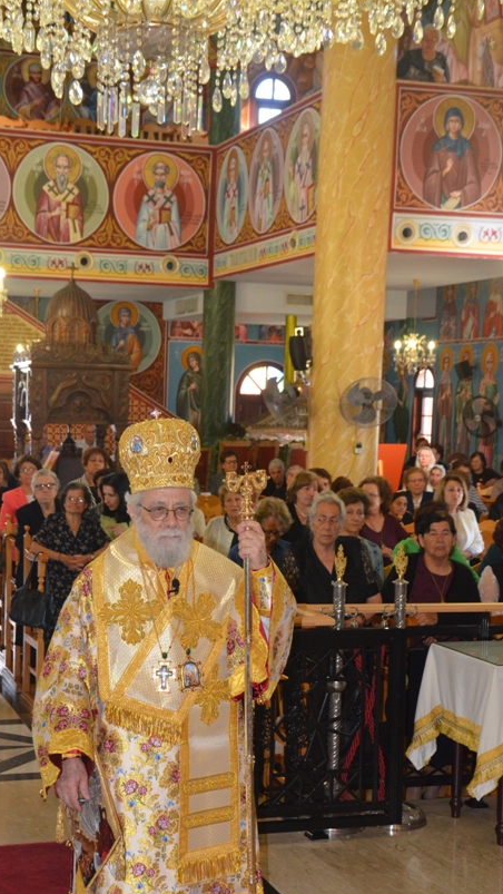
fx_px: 1422
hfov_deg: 20.0
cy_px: 531
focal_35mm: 60
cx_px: 179
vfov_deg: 34.8
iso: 2000
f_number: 6.3
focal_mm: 32
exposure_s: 1/60
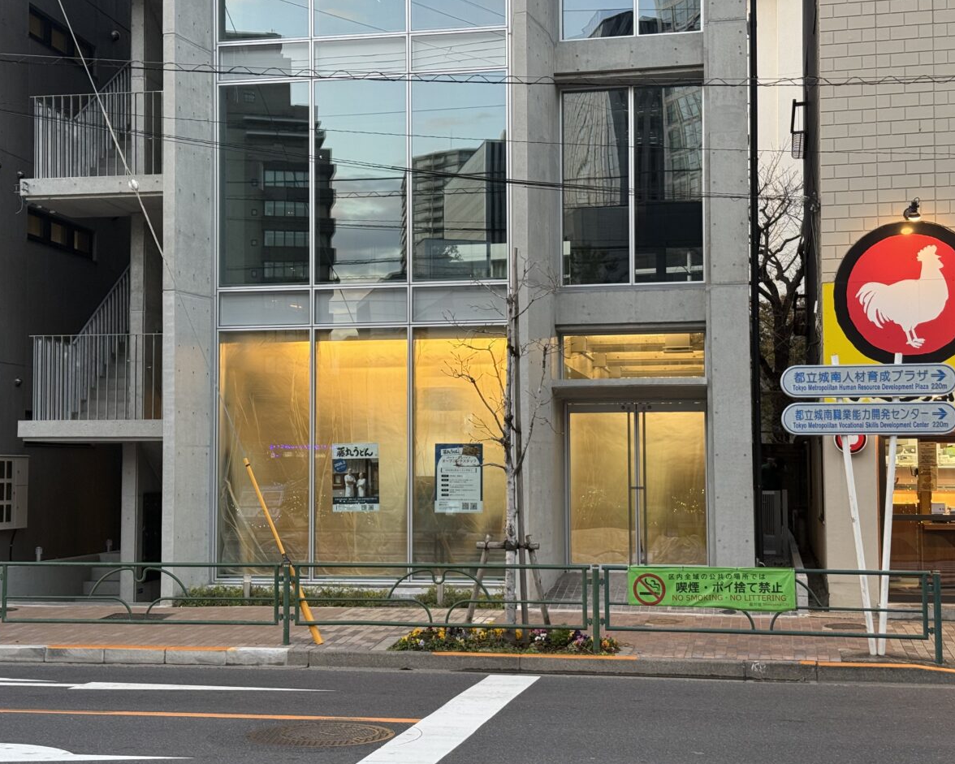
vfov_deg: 29.7
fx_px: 1442
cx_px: 477
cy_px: 385
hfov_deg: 36.7
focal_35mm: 51
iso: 100
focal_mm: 6.76
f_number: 1.78
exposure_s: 1/100
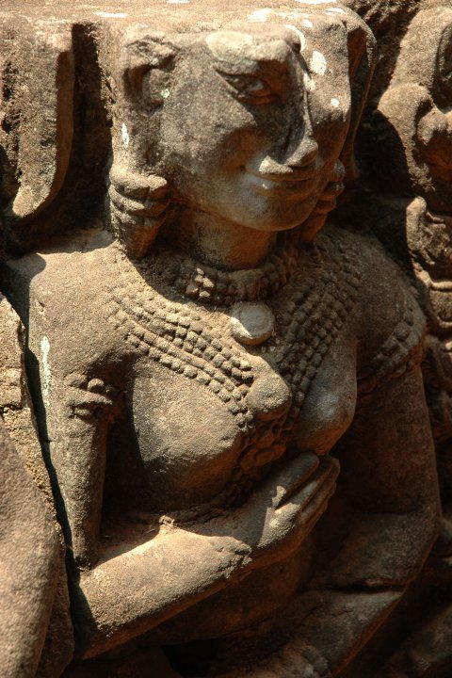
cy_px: 339
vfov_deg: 19.5
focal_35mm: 105
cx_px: 226
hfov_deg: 13.0
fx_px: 1977
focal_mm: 70
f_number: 5.6
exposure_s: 1/125
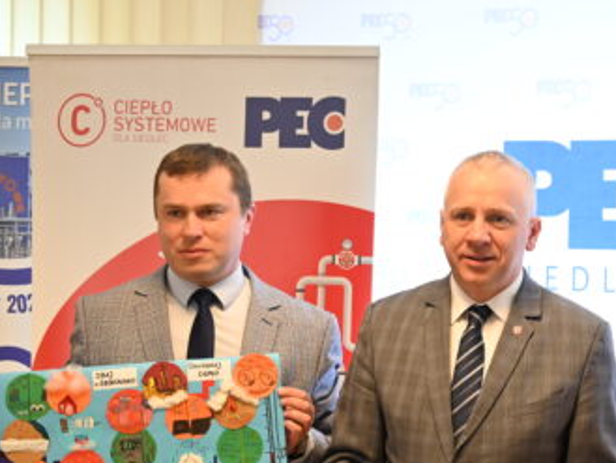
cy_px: 298
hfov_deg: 20.8
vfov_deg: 16.0
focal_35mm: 92
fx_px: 1638
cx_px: 565
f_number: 4
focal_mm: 45
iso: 1250
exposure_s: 1/125
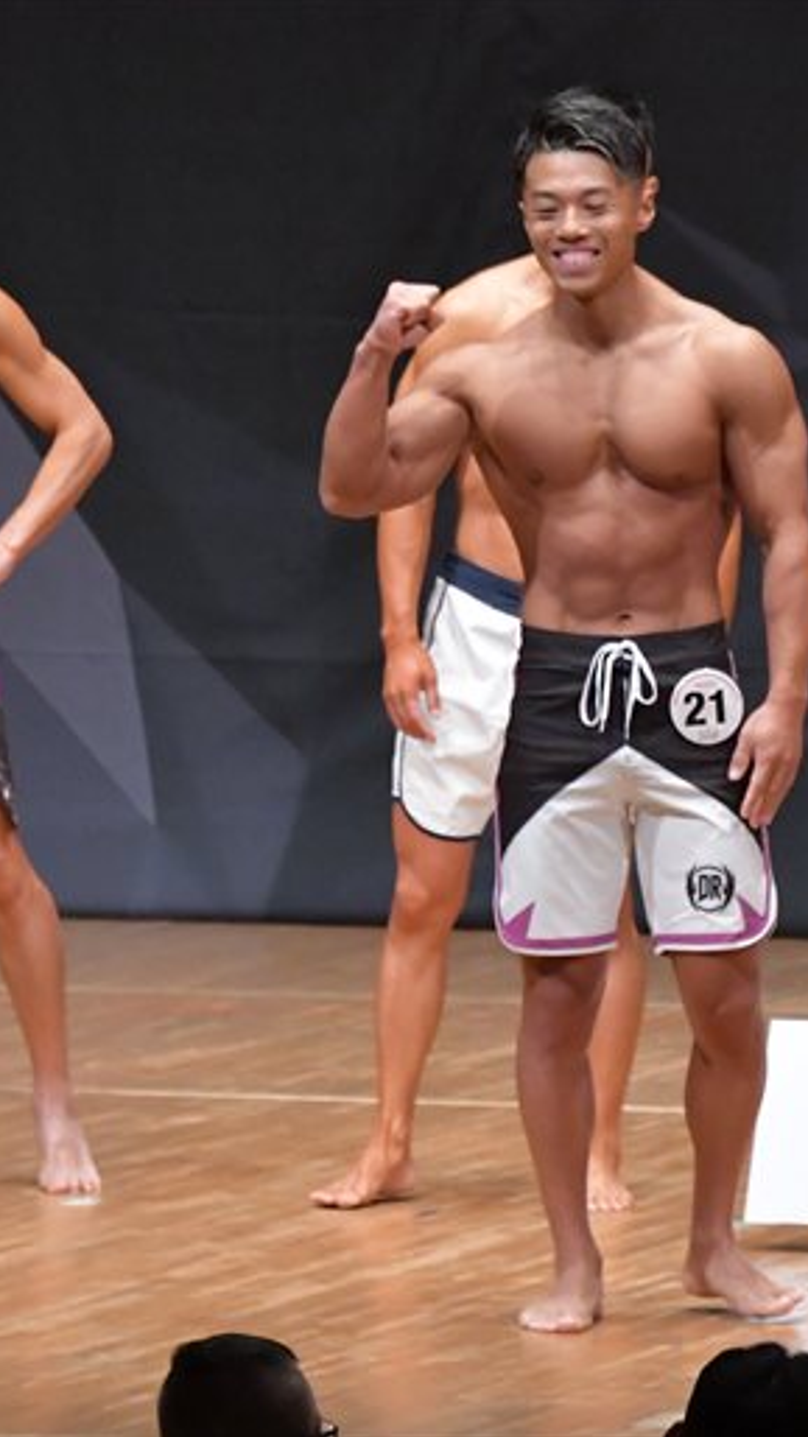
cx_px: 670
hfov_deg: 2.7
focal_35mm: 450
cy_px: 718
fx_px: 17146
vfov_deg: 4.8
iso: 8000
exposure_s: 1/400
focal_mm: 190
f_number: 5.6
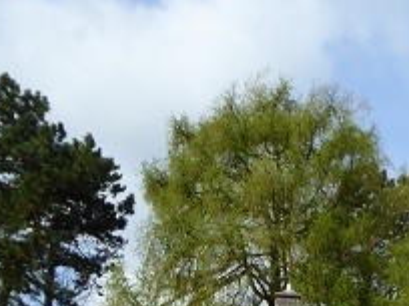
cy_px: 570
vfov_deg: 13.2
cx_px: 441
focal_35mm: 100
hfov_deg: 18.9
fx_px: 1182
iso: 100
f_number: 3.4
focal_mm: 4.7
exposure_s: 1/1000
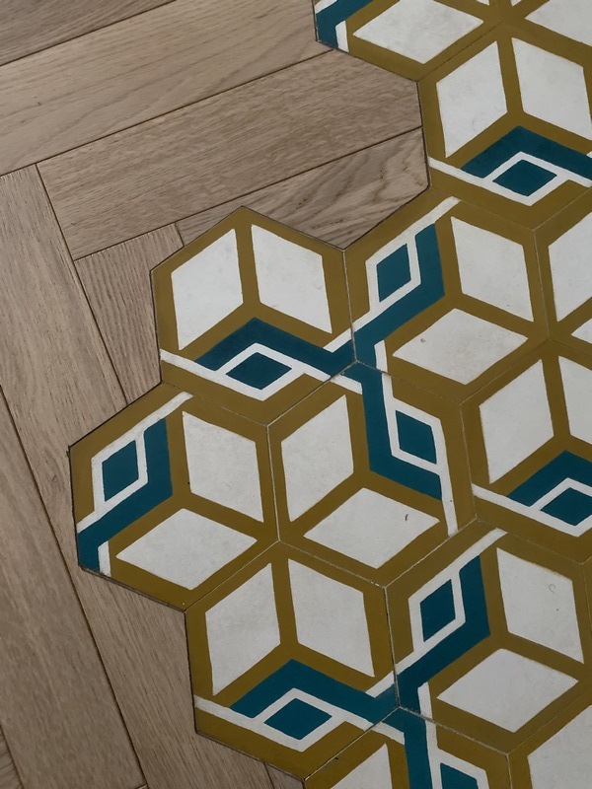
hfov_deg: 53.1
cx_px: 296
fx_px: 593
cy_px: 394
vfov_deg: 67.3
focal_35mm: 26
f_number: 1.8
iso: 800
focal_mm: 4.25
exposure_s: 1/27
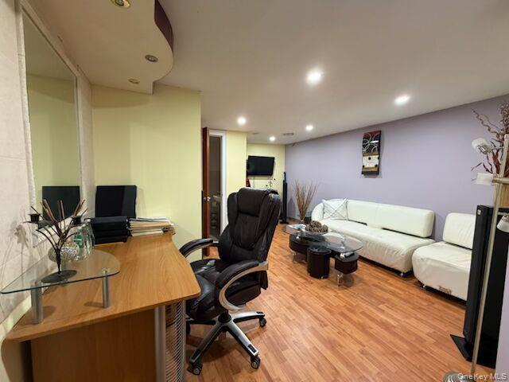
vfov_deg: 85.7
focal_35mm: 14
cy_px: 191
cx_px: 254
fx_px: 206
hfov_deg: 102.1
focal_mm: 2.22
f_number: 2.2
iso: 320
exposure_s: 1/60
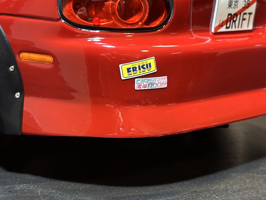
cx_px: 128
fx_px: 622
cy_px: 59
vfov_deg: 18.1
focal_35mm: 81
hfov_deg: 24.1
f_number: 1.78
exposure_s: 1/33
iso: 400
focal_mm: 6.86
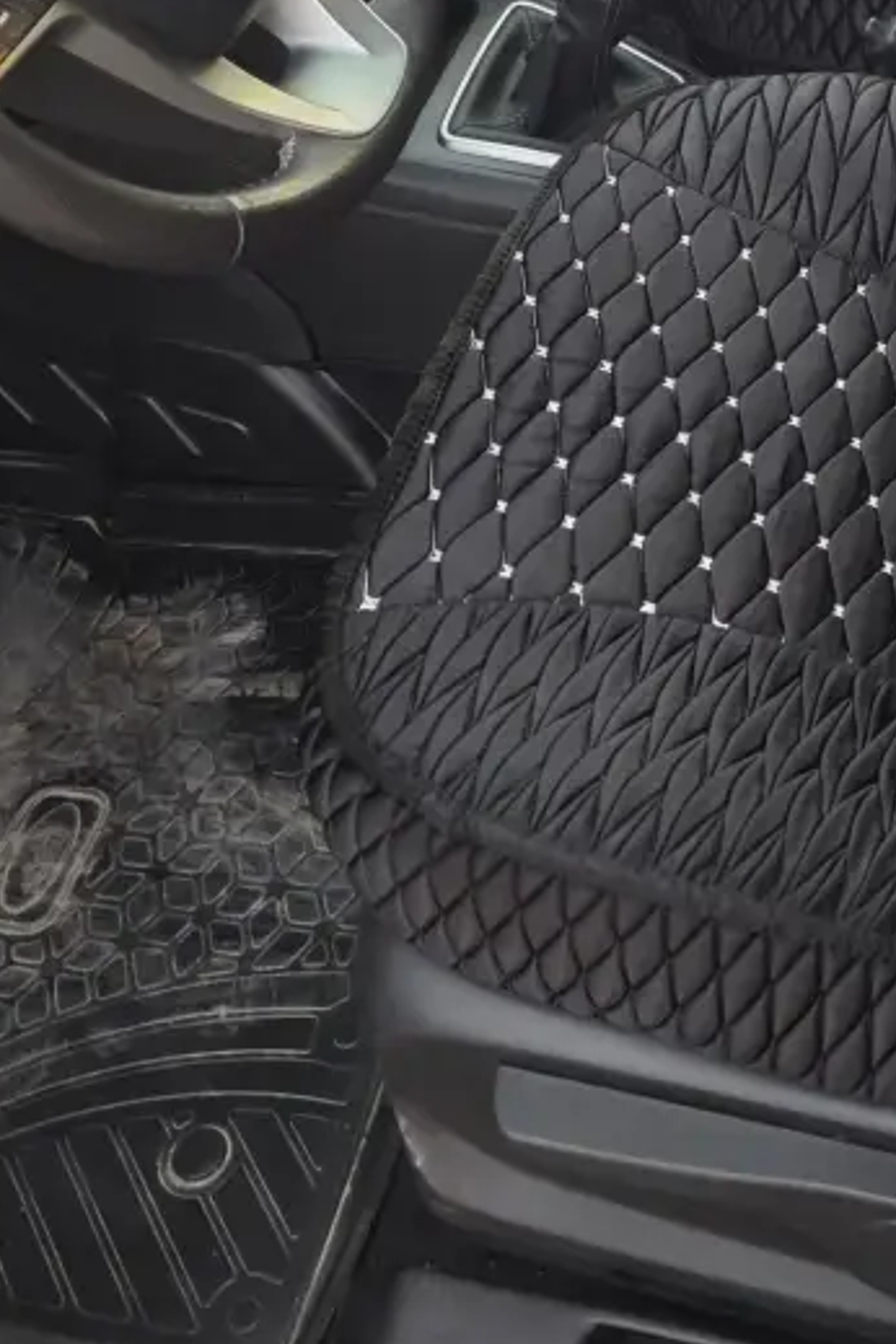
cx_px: 798
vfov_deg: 31.0
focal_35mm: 59
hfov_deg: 22.5
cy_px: -49
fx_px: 2202
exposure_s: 1/85.3
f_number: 1.6
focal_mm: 6.55
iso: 100
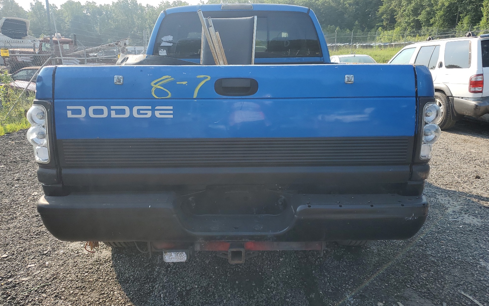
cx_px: 244
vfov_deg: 44.5
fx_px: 373
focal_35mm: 28
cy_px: 148
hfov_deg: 66.5
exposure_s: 1/1667
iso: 50
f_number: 1.5
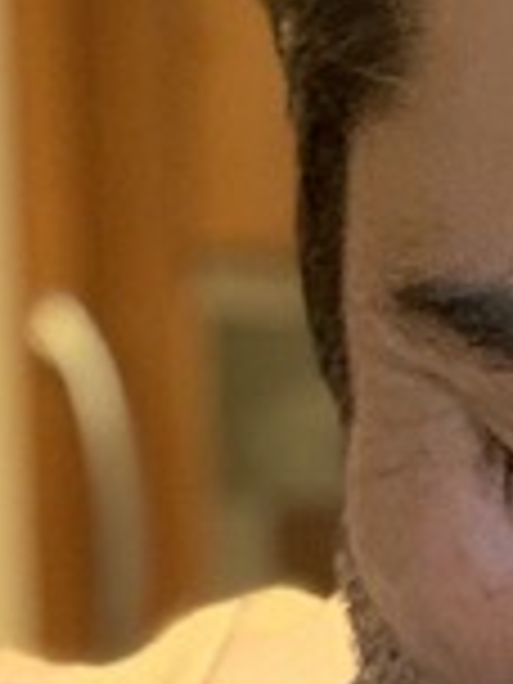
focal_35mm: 351
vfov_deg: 5.3
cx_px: 702
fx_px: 6936
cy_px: 2088
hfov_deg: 4.2
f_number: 2.4
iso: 320
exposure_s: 1/50
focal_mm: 6
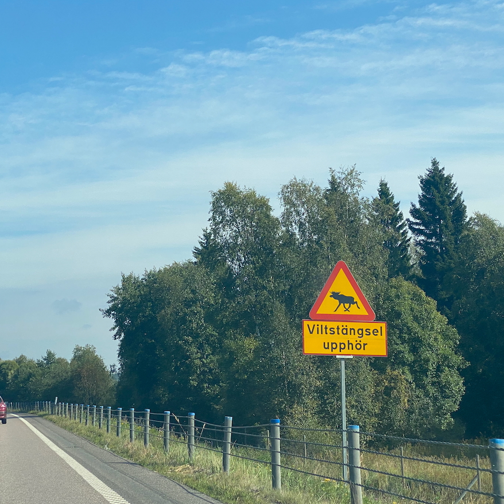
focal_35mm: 67
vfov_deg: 25.7
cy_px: 262
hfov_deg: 25.7
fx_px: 1104
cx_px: 249
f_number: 2
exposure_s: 1/1453
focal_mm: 6
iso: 20
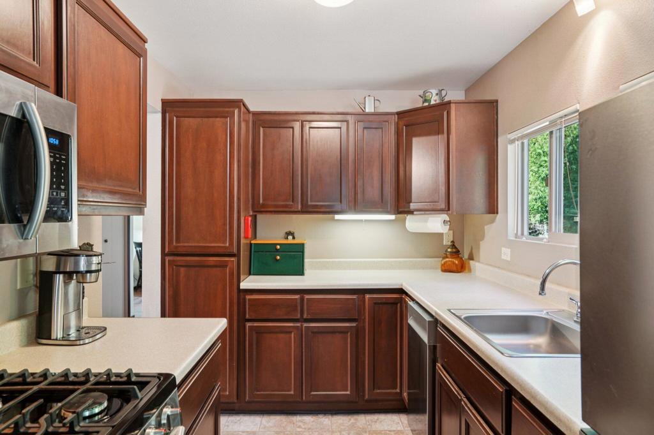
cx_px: 327
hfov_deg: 78.6
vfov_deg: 57.2
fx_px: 400
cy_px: 218
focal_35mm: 22
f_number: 8
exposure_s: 1/4
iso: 400
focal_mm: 22
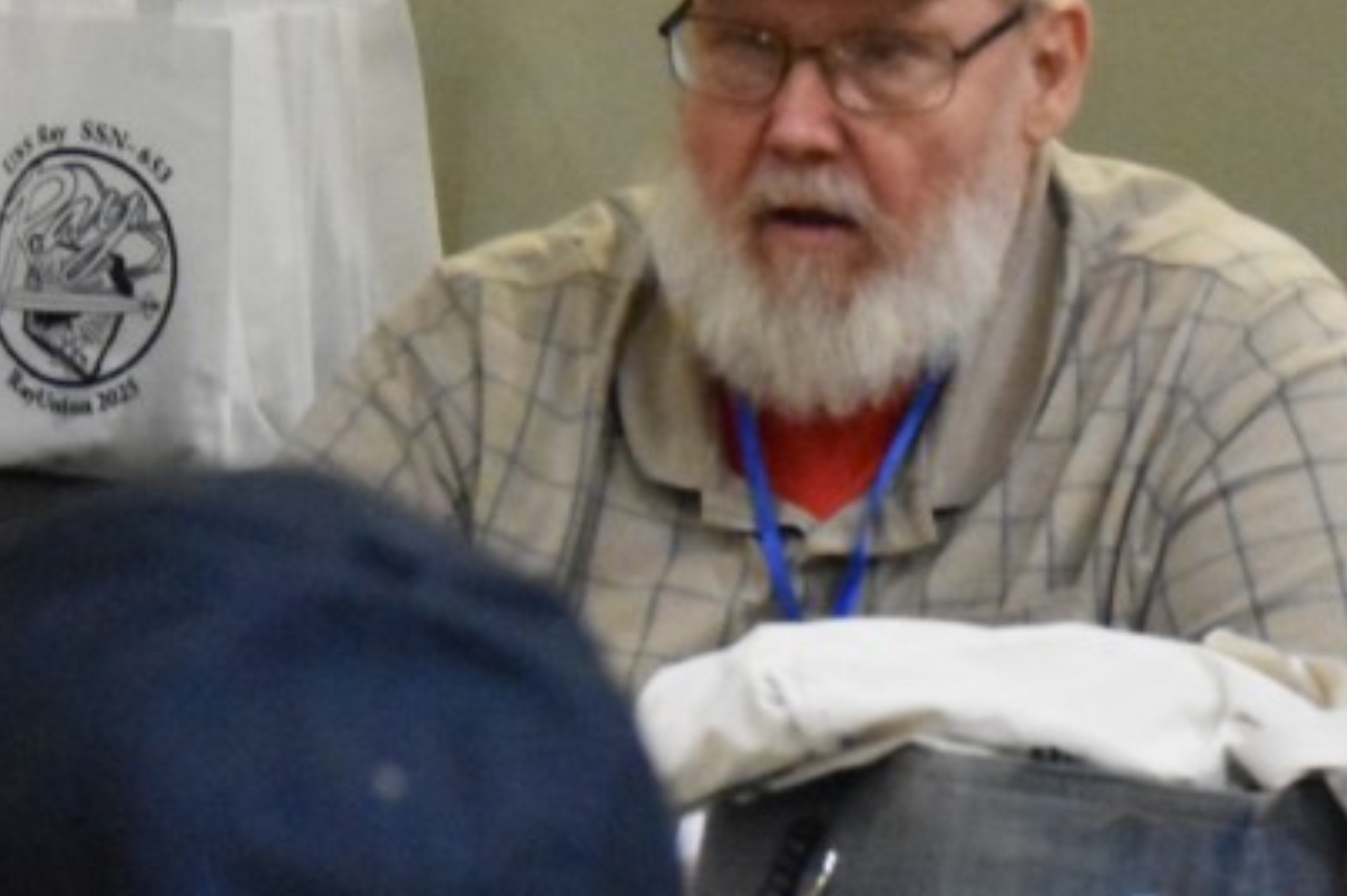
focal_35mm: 249
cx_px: 789
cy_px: 331
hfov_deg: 8.3
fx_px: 9309
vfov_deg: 5.5
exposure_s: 1/125
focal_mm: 58
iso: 12800
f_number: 5
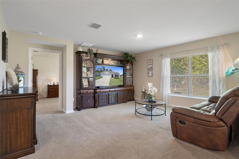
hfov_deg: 93.3
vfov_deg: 70.4
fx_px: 113
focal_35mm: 17
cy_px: 80
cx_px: 120
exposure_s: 1.3
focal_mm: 17
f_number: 8
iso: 320
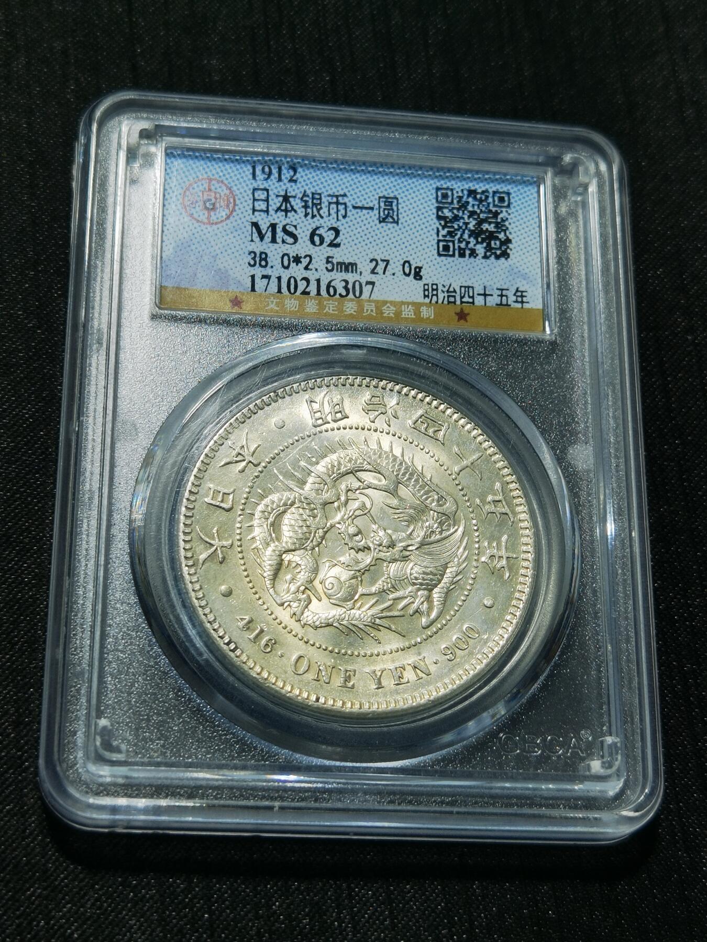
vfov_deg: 31.2
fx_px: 1688
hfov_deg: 23.7
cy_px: 471
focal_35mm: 62
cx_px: 354
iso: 50
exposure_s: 1/100
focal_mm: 6.67
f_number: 1.9
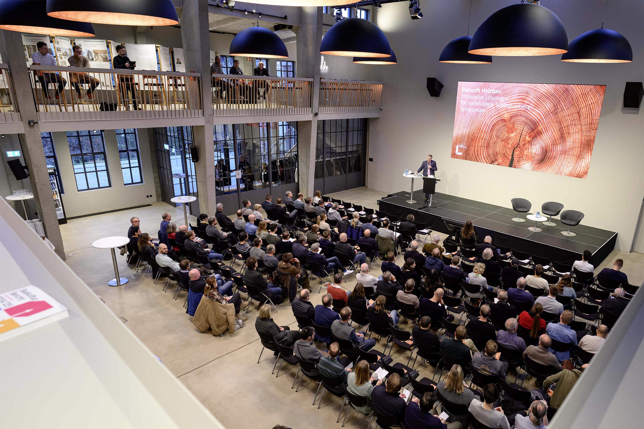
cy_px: 214
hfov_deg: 84.0
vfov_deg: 61.9
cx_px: 322
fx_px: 358
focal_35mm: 20
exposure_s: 1/160
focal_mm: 20
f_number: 4
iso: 1600
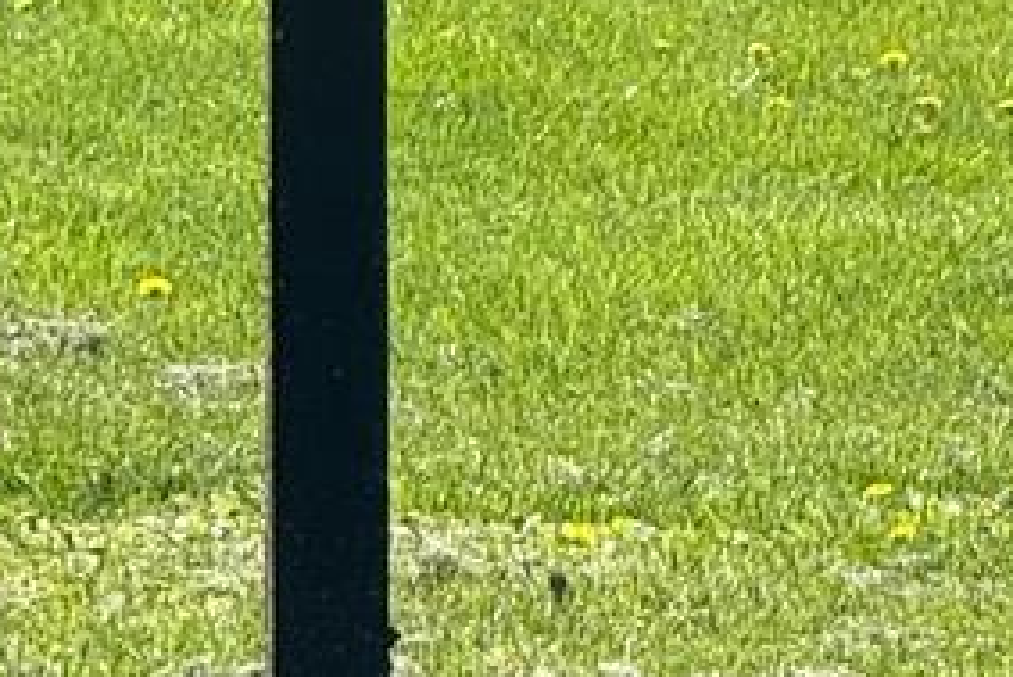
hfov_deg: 3.0
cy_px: -437
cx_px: 1840
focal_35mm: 677
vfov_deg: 2.0
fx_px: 19059
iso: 64
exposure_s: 1/743
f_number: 2.8
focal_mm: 15.66
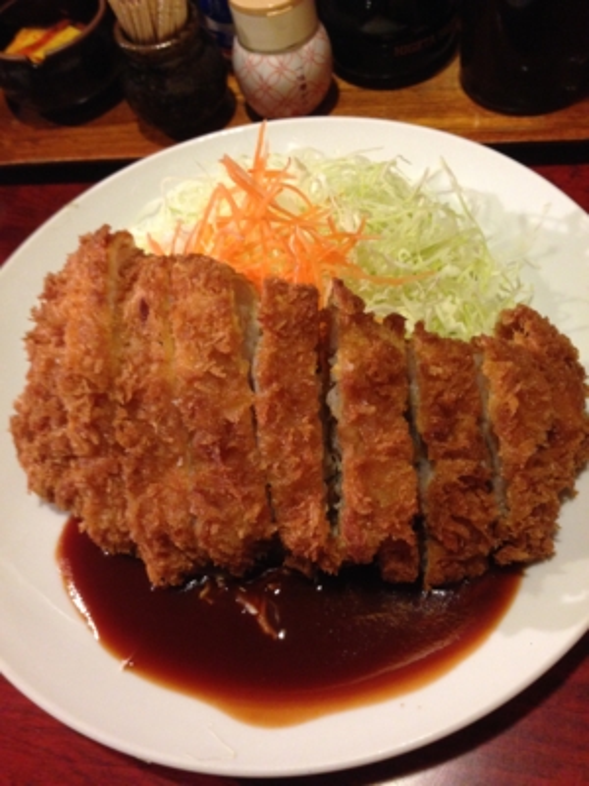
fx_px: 749
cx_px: 294
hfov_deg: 42.9
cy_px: 393
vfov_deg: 55.4
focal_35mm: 33
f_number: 2.4
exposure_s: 1/20
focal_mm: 4.12
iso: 250
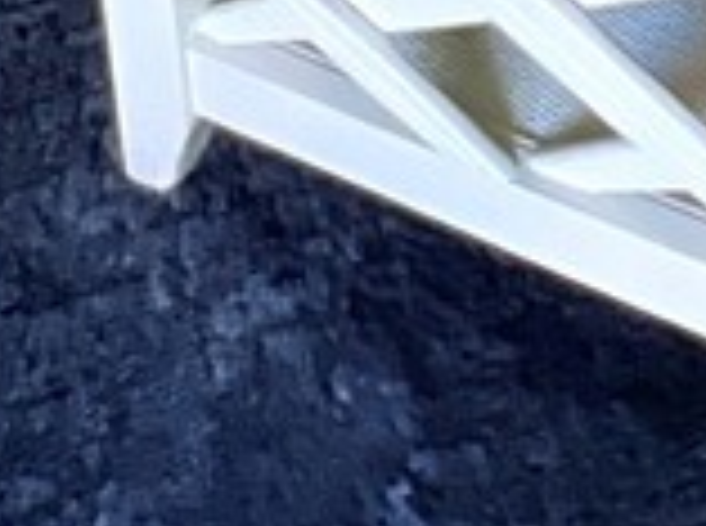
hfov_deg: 22.1
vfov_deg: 11.1
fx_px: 1730
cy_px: -1052
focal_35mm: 85
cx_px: 724
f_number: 1.8
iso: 200
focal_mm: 1.57
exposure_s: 1/60
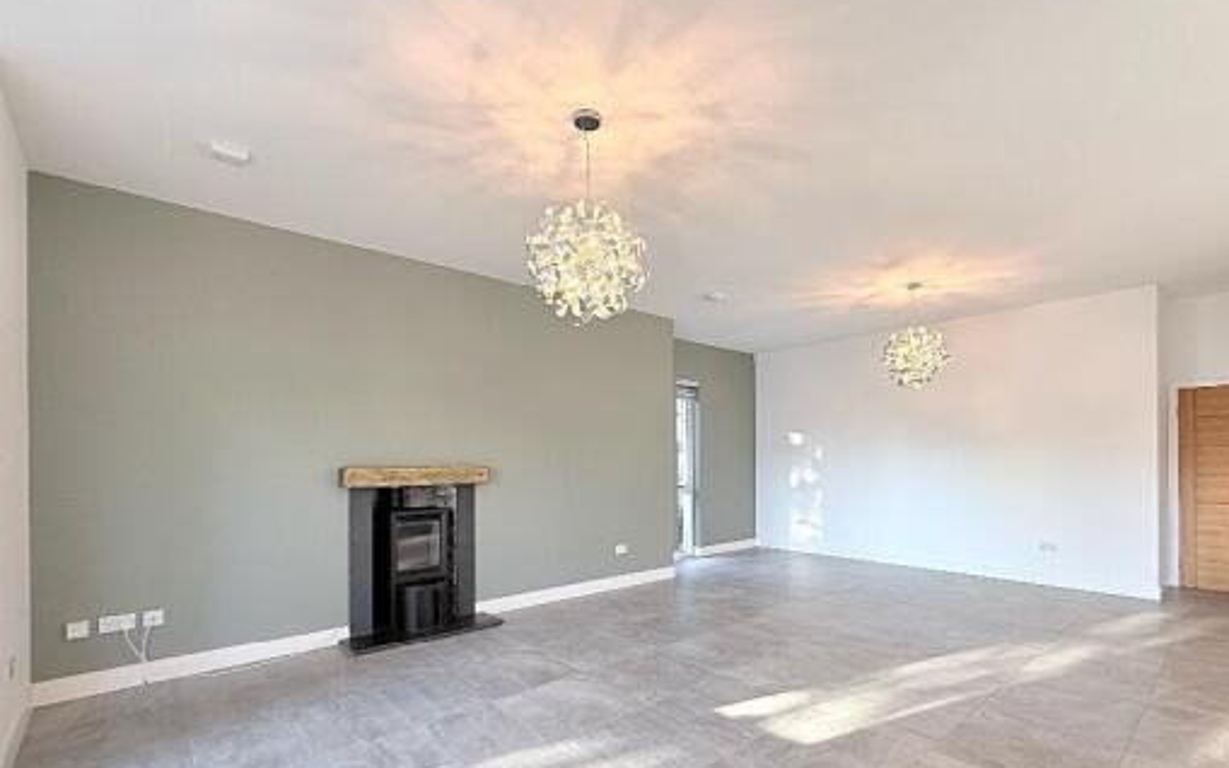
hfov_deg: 94.2
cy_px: 455
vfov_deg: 67.4
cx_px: 665
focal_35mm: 17
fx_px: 569
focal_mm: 2.22
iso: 100
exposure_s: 1/100
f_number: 2.2
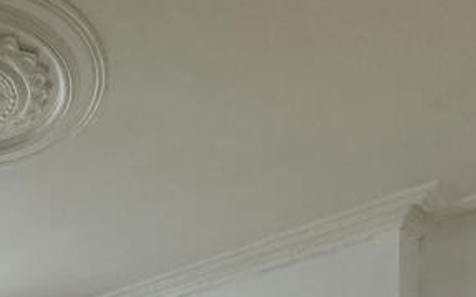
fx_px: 687
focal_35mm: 53
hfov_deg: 34.6
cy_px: 551
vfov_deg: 18.4
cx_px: -3
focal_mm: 2.22
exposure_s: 1/100
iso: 250
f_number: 2.2
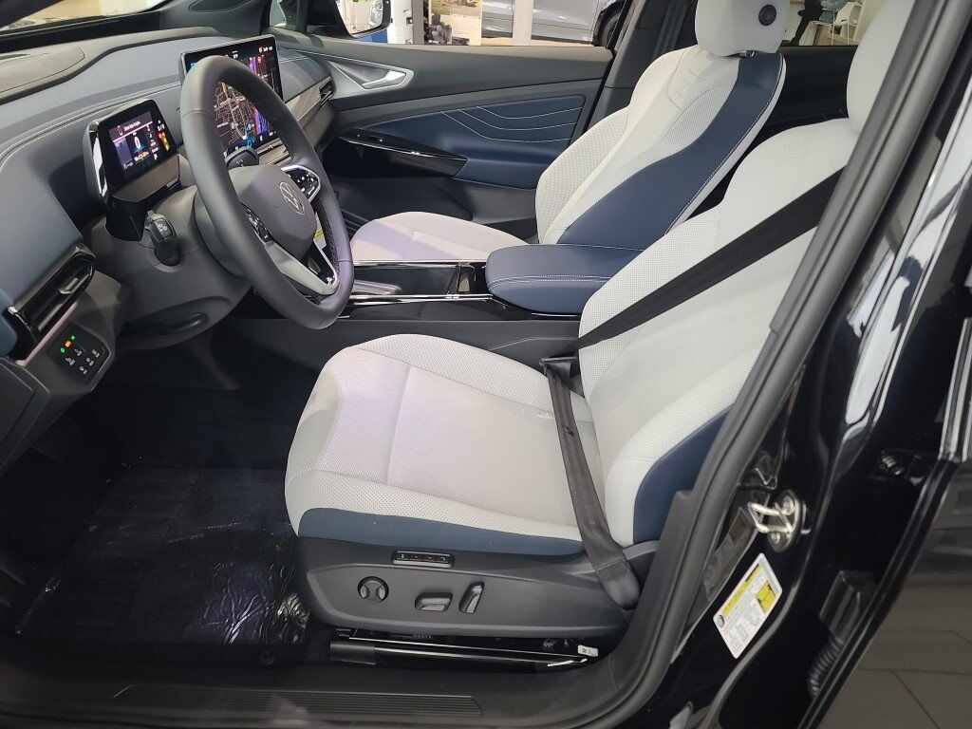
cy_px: 364
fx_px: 702
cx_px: 486
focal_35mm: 25
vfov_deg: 54.9
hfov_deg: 69.4
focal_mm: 7
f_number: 1.8
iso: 200
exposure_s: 1/40
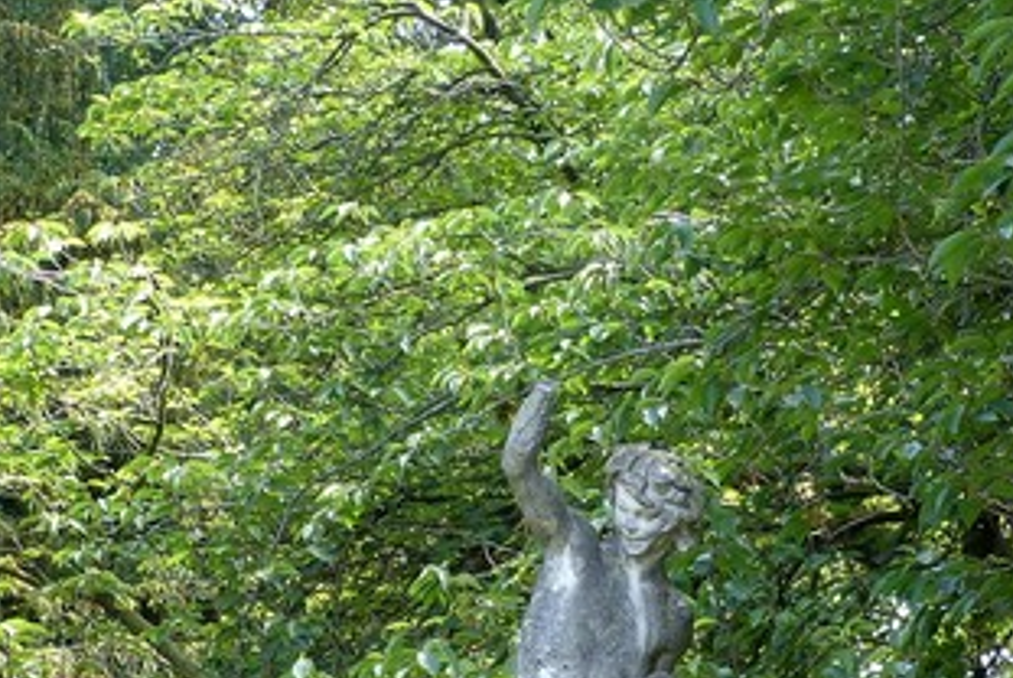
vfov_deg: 8.2
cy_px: 885
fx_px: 4647
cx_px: 371
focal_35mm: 165
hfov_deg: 12.4
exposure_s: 1/80
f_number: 3.2
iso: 100
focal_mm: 9.2
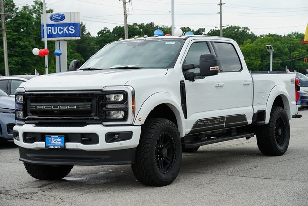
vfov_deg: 17.5
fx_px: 667
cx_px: 154
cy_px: 103
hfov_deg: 26.0
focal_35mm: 78
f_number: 8
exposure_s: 1/100
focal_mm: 78
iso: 100
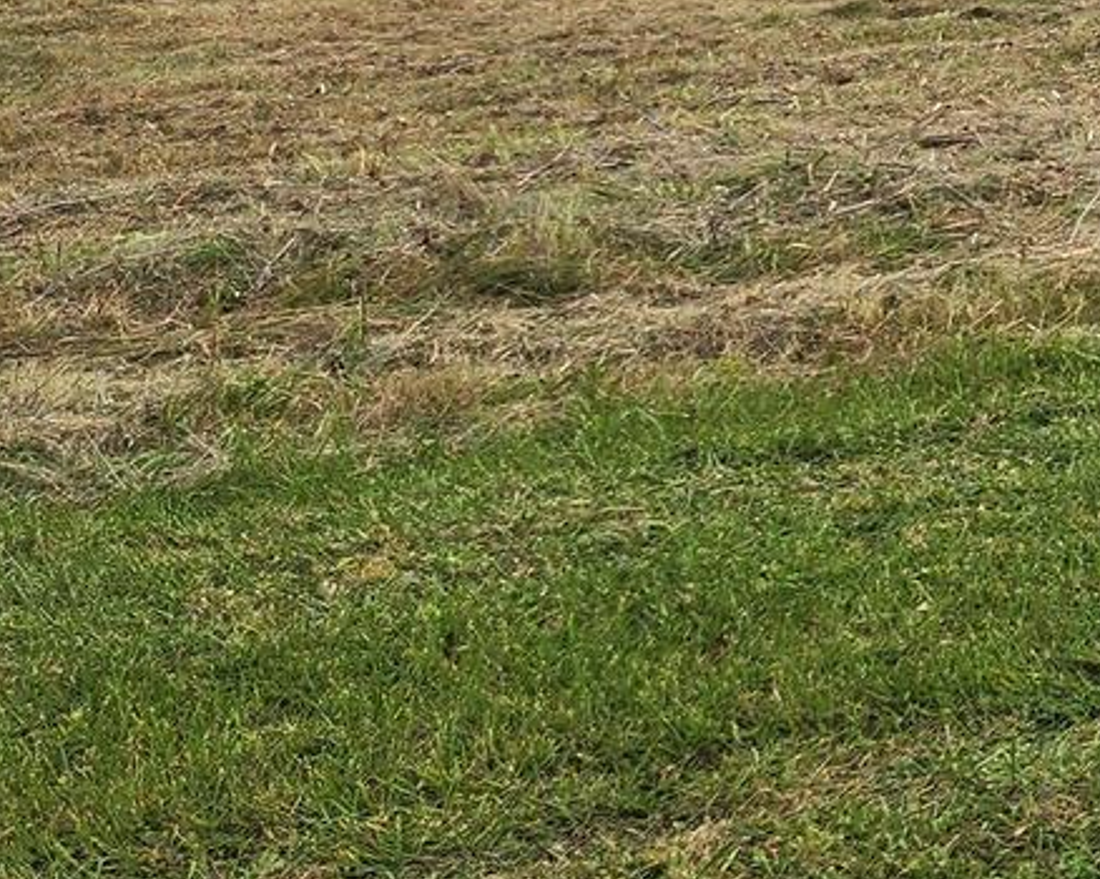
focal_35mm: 105
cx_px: 2305
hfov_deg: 14.6
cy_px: -146
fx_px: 3417
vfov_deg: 14.3
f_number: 1.8
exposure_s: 1/694
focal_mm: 6.4
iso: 12
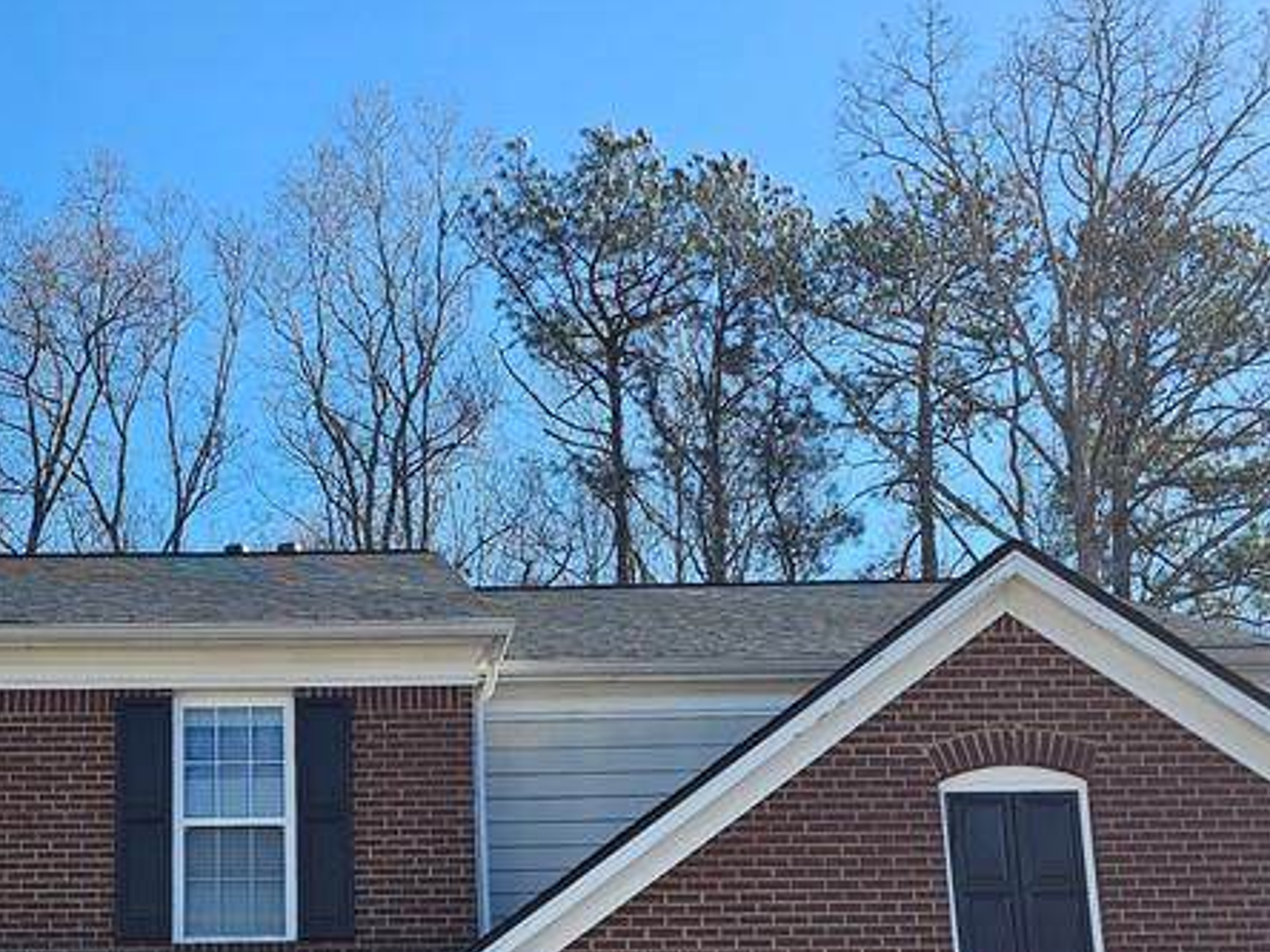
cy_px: 995
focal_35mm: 53
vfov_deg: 25.8
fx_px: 1944
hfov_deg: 35.3
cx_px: 309
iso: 10
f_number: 1.7
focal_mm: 6.3
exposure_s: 1/381
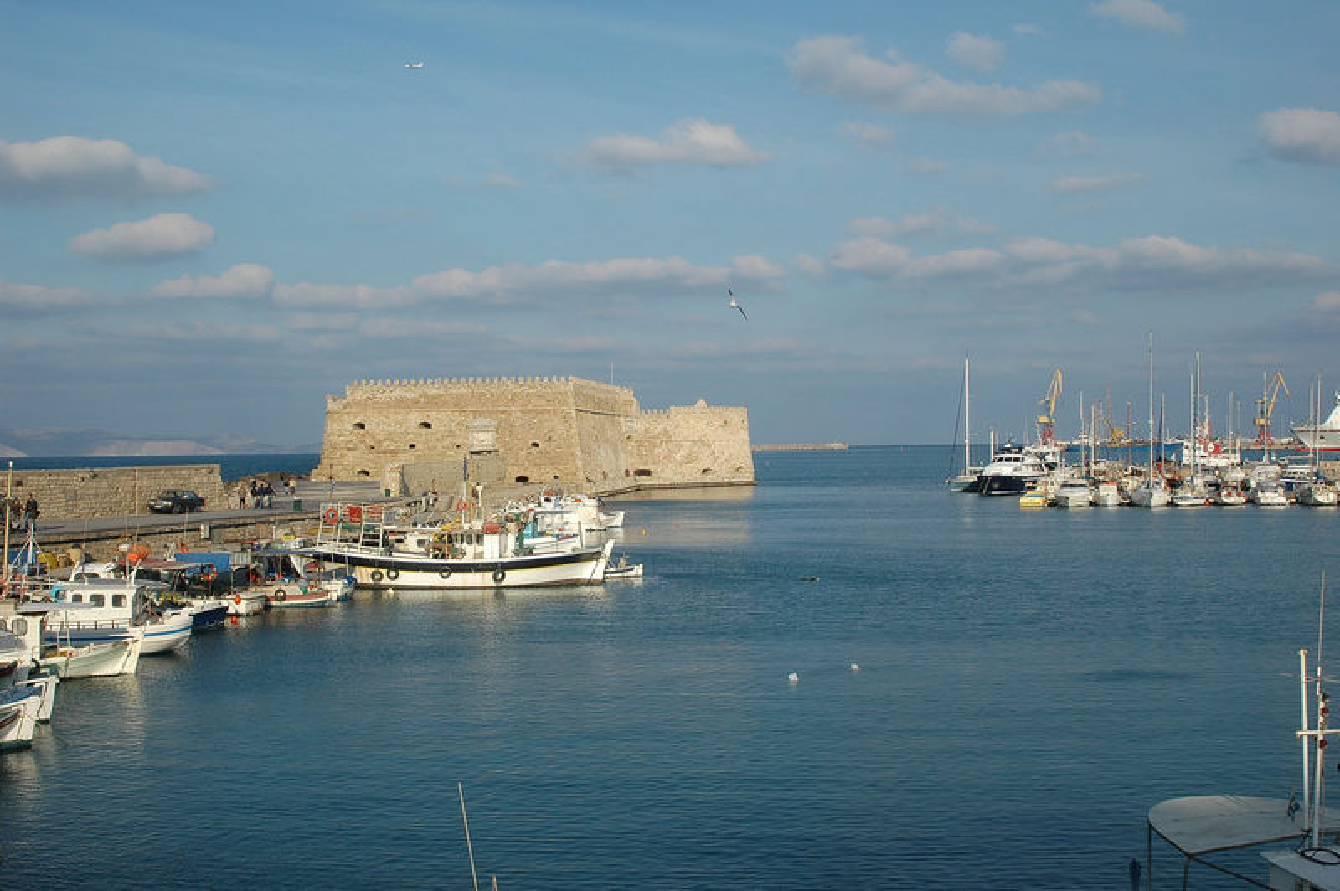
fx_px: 1562
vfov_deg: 31.8
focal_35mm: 42
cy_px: 446
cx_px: 670
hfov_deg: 46.4
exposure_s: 1/400
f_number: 10
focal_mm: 28
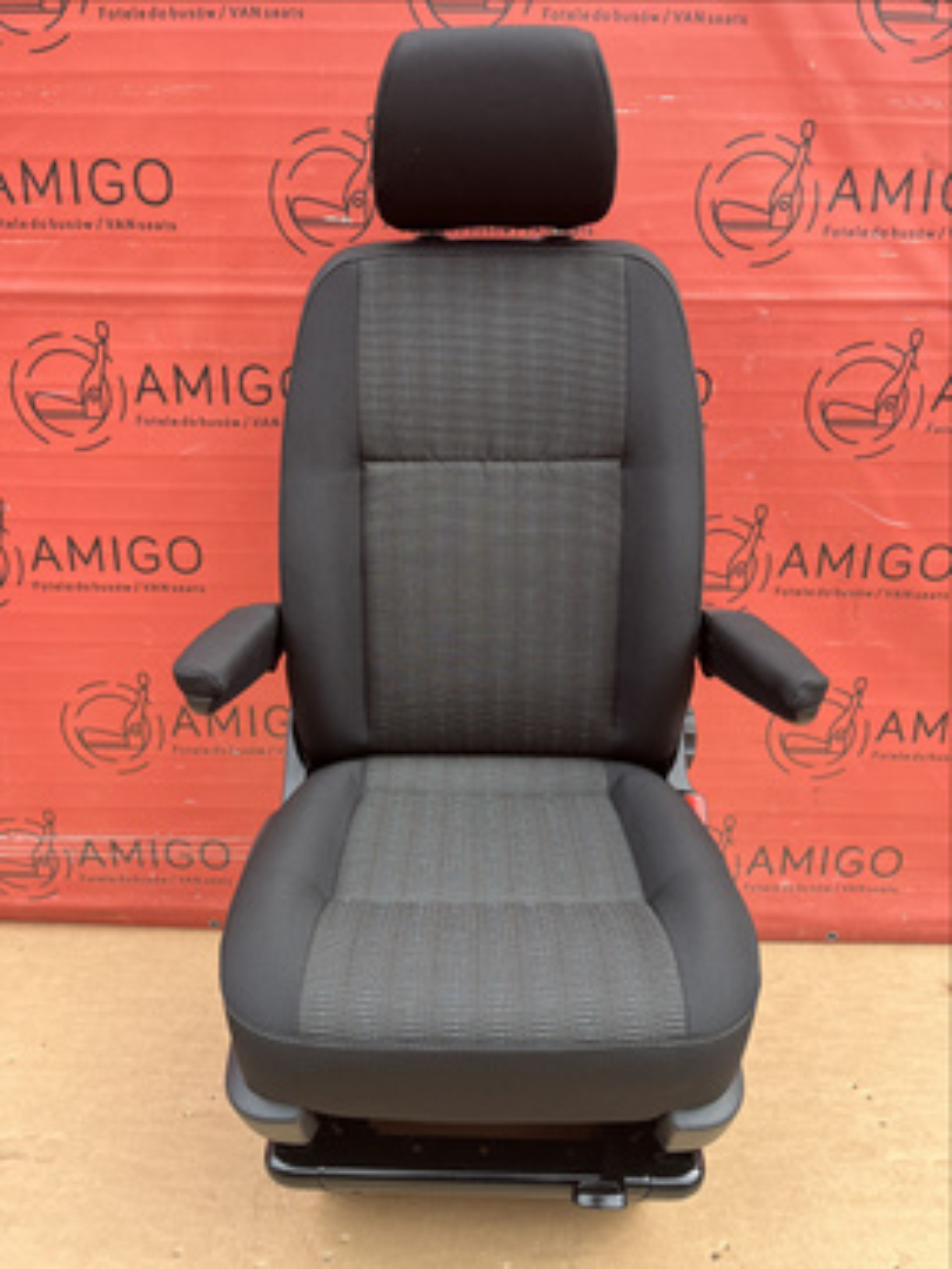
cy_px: 634
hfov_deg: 53.1
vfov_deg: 67.3
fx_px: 953
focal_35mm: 26
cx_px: 476
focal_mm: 5.1
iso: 50
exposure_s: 1/121
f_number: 1.6
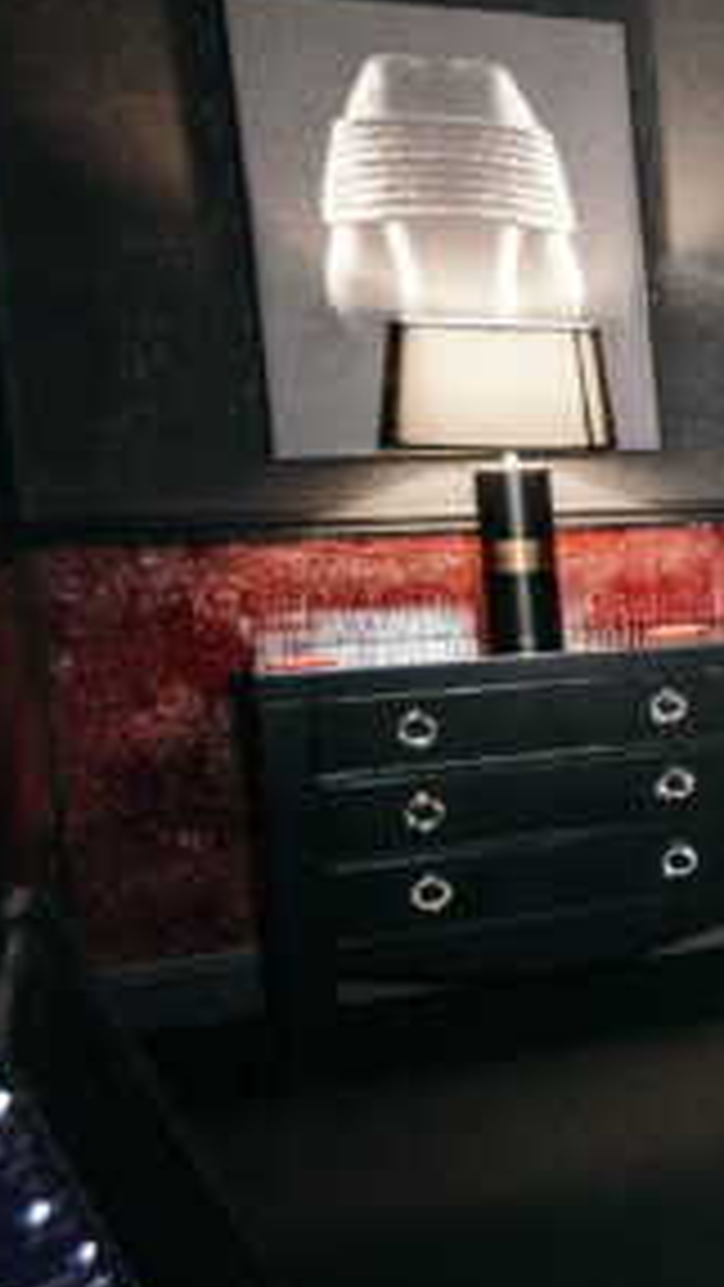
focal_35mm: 60
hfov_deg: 11.0
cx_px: 2244
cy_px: 578
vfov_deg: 34.9
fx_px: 2047
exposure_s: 1/100
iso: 2000
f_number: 2.8
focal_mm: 16
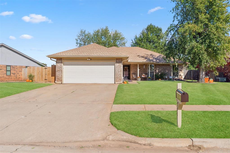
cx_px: 115
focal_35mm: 27
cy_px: 76
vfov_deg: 47.9
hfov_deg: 67.4
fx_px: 172
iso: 125
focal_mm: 18
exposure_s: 1/2500
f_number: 8
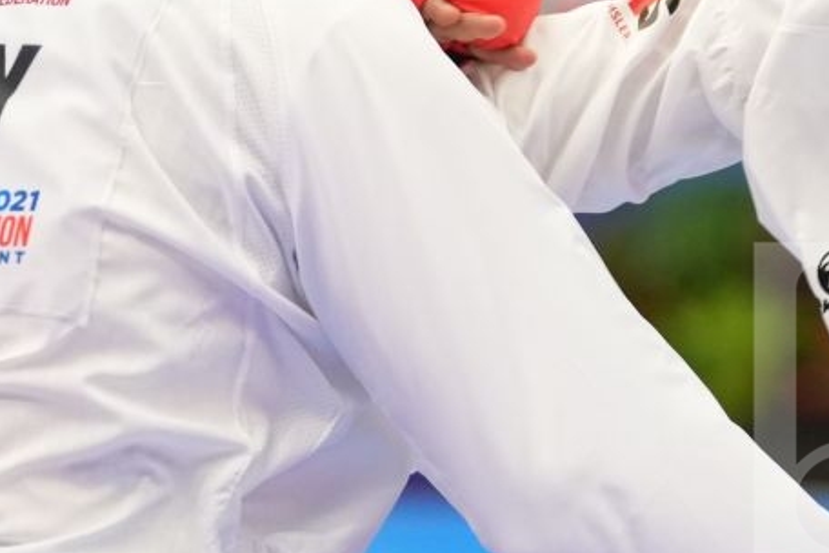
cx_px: 924
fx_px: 14368
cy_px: -238
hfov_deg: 3.3
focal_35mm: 624
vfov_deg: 2.2
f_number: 2.8
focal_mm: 158
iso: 2000
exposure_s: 1/1000
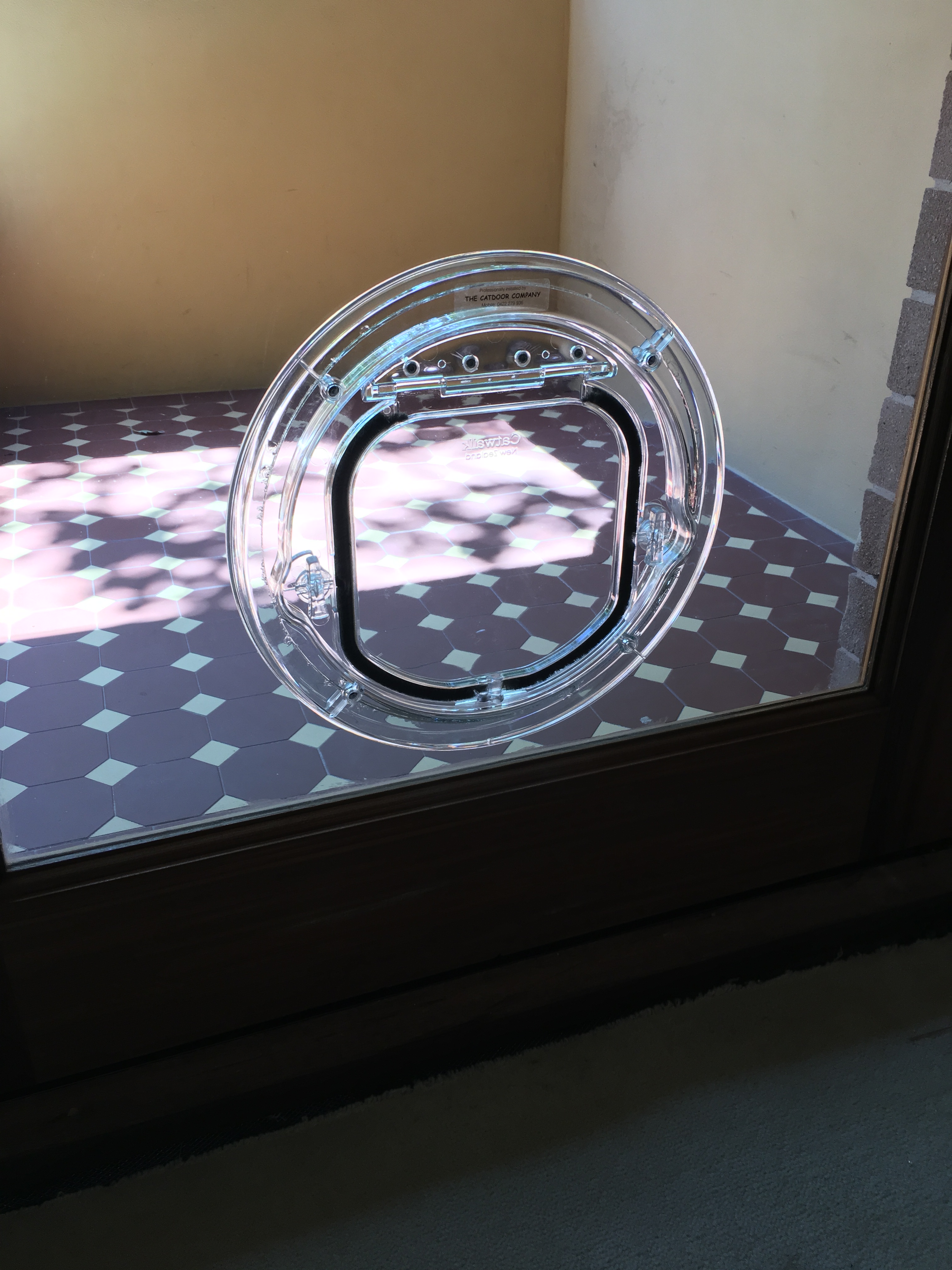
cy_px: 635
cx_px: 476
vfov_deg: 61.7
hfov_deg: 48.2
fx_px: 1063
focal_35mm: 29
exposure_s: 1/100
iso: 40
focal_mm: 4.15
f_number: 2.2
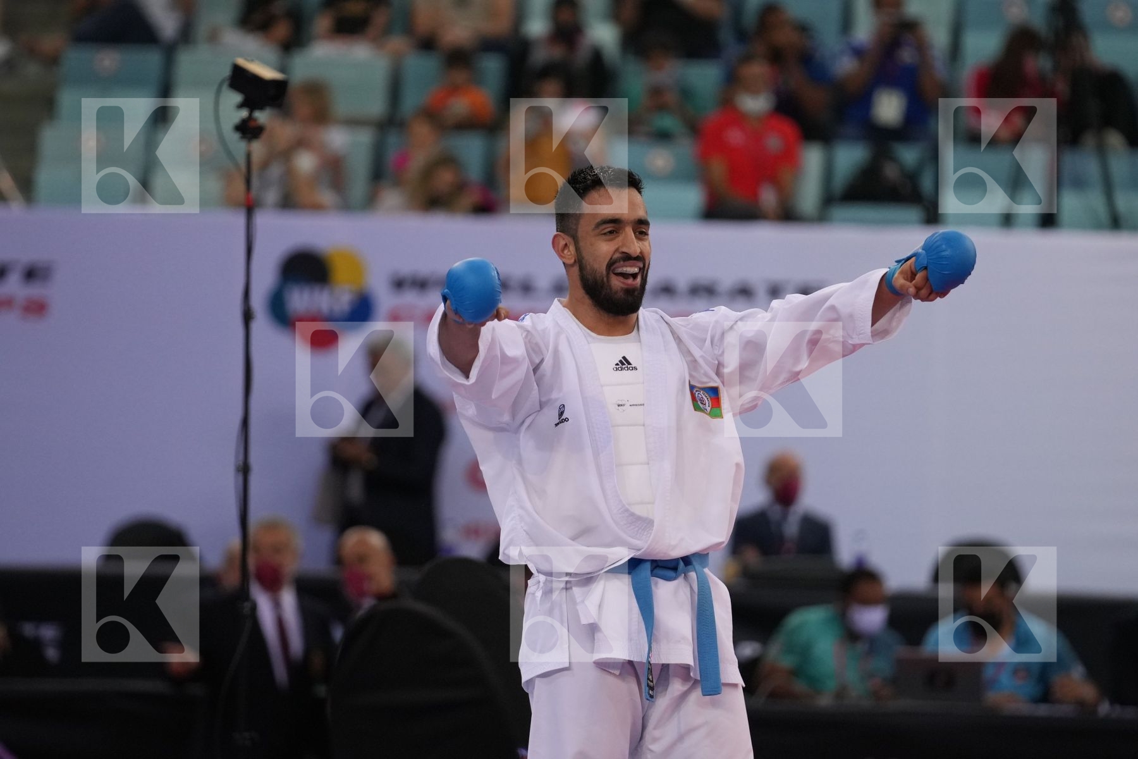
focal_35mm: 300
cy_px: 380
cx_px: 569
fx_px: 9483
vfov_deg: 4.6
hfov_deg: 6.9
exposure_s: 1/1000
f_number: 2.8
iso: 2000
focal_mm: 200
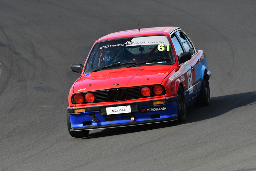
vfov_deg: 2.7
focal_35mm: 510
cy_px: 86
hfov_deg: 4.0
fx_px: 3628
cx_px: 128
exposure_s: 1/640
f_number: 9
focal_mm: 340
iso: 400
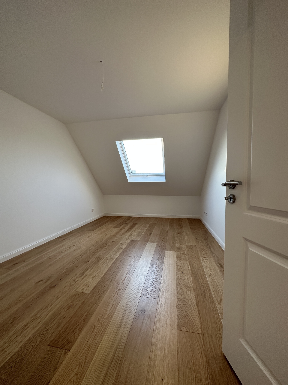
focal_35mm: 14
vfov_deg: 102.1
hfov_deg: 85.7
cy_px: 192
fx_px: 155
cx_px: 144
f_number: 2.2
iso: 160
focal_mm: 2.22
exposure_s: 1/99
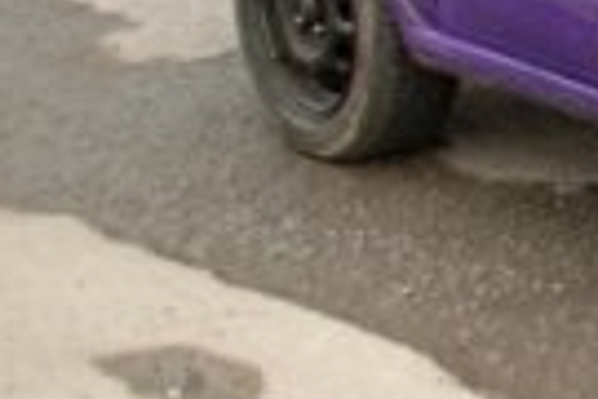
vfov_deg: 8.6
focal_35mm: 157
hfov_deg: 11.4
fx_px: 2608
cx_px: 1324
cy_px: -98
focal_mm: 22
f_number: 4
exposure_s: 1/500
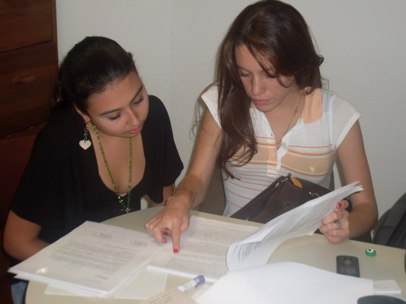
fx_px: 833
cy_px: 152
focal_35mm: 71
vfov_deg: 20.7
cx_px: 203
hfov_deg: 27.4
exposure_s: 1/45
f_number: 3.7
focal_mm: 11.7
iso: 100
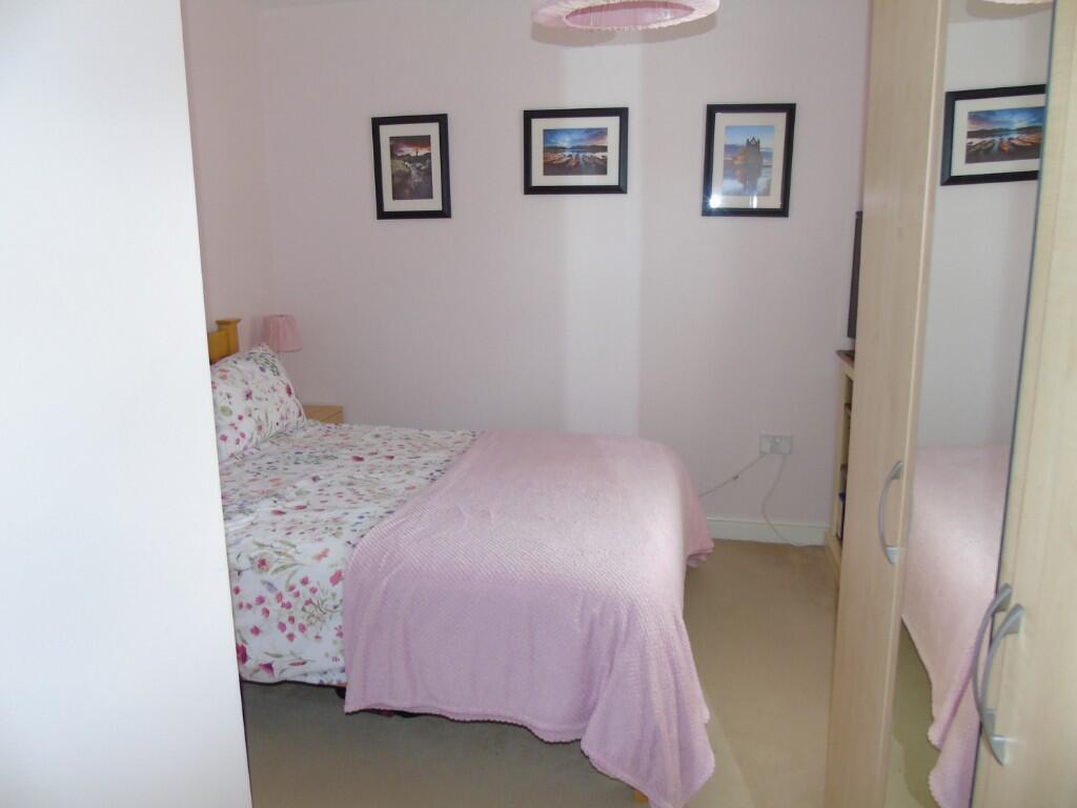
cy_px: 404
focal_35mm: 25
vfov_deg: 54.9
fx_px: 778
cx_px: 538
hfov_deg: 69.4
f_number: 3.4
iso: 200
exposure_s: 1/30
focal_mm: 4.4
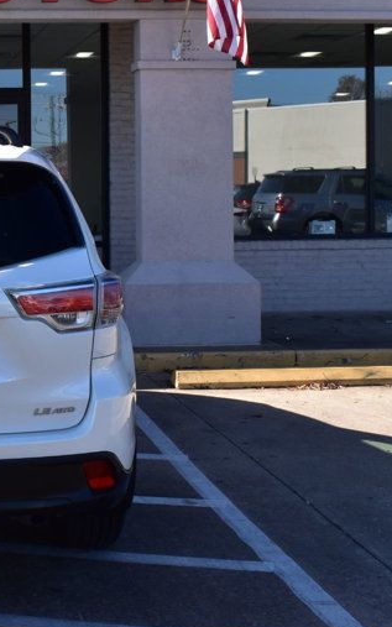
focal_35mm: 71
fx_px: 1214
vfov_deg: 28.8
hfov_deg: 17.6
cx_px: -52
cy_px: 226
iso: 400
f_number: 11
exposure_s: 1/400
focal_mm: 23
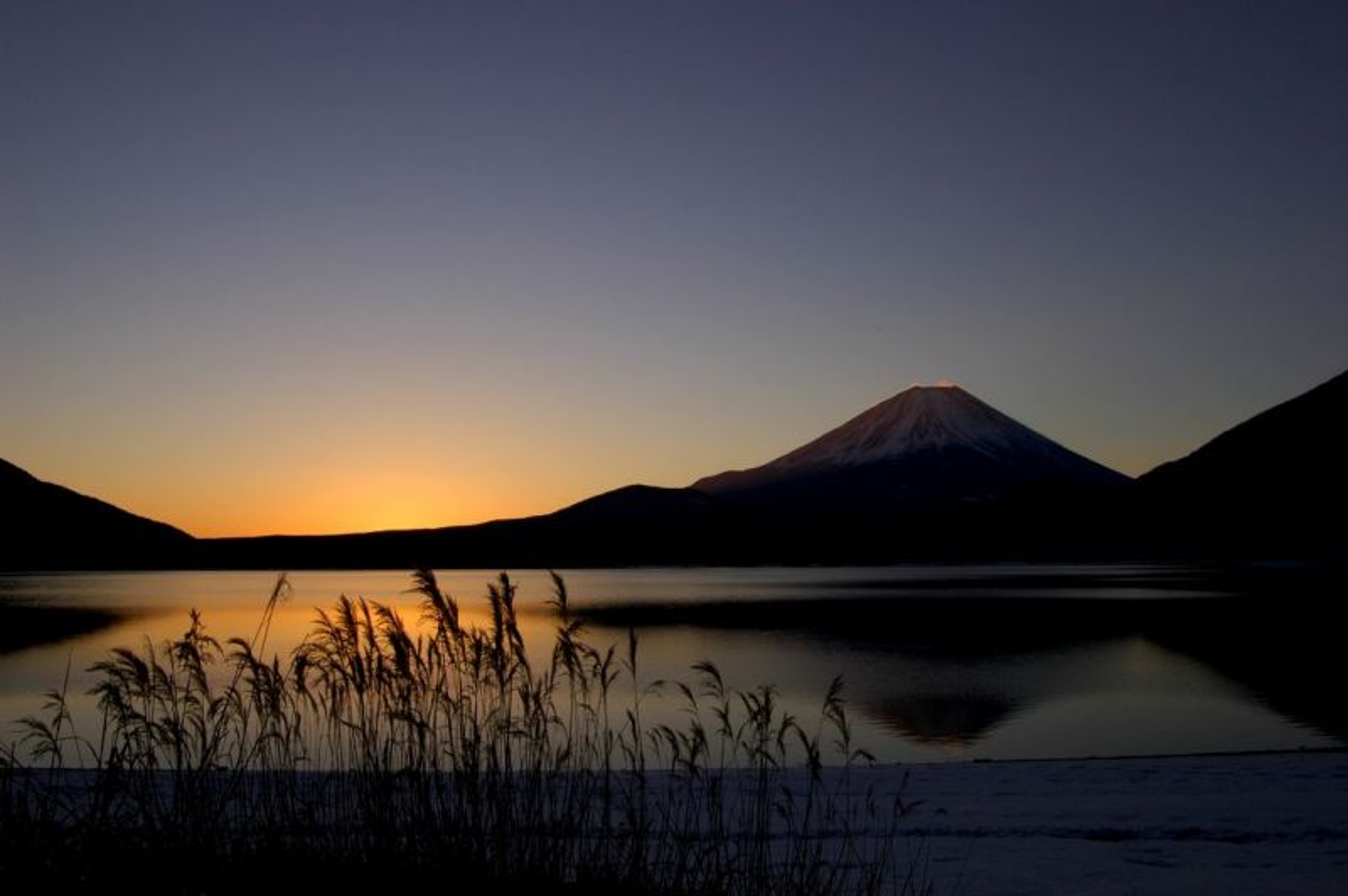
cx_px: 674
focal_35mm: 30
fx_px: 1122
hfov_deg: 62.0
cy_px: 448
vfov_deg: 43.5
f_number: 19
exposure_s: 1/90
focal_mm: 20
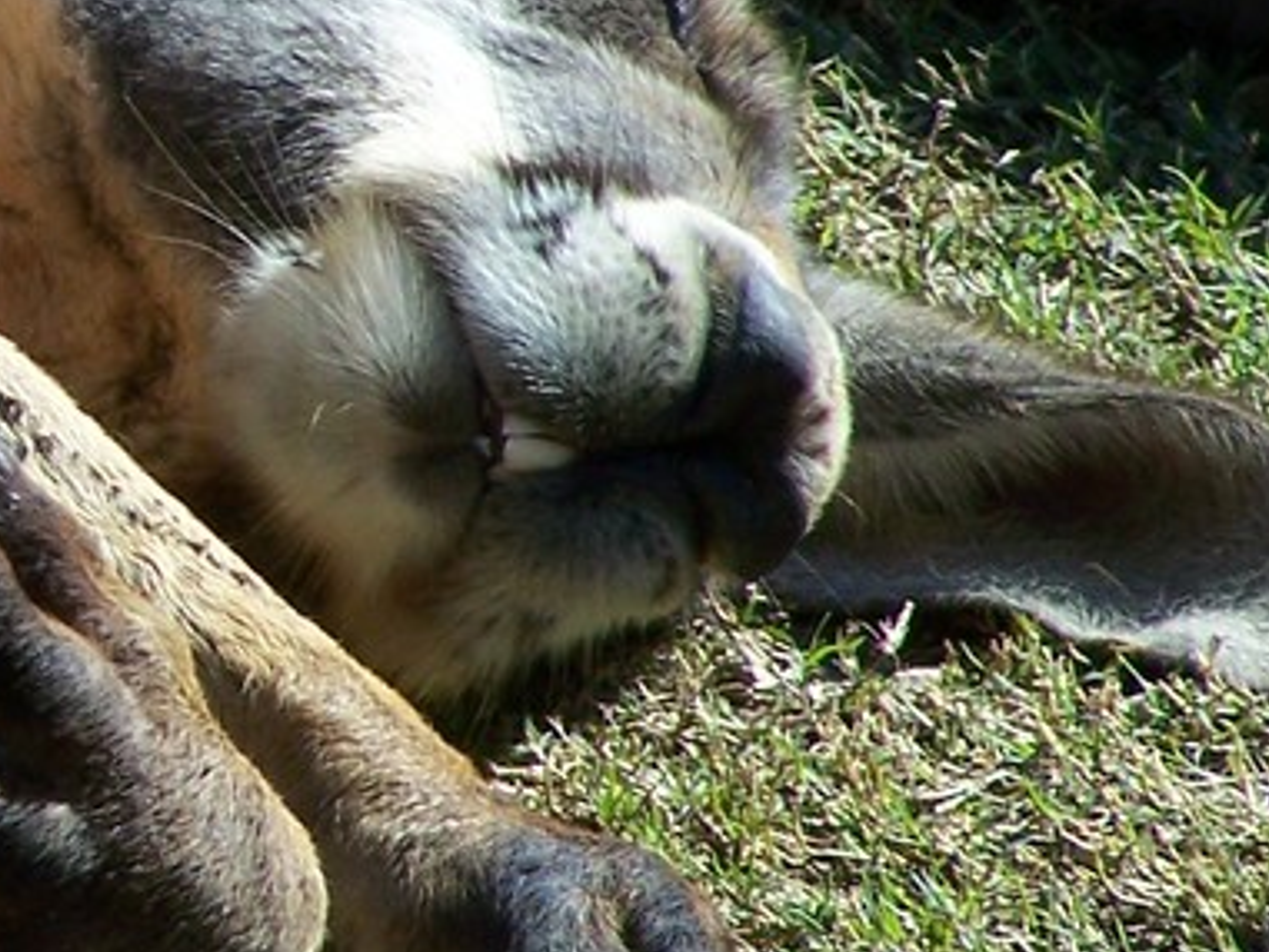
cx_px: -207
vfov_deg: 1.2
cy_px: 348
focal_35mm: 1277
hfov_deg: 1.6
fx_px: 46829
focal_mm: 63
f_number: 4
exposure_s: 1/500
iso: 80
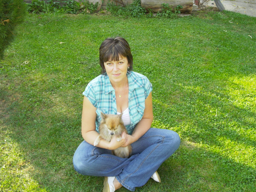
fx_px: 333
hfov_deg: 42.1
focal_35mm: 45
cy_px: 96
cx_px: 128
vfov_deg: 32.2
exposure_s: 1/80
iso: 100
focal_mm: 8.2
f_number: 4.3
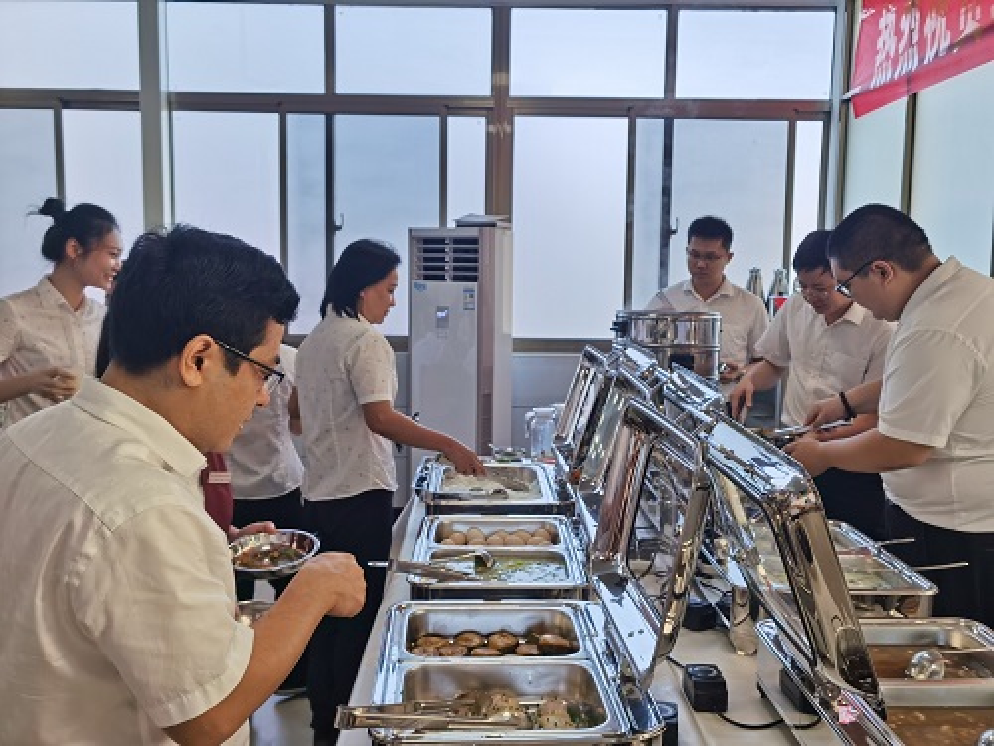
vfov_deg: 39.7
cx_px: 497
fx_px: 1034
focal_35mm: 36
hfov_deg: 51.4
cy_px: 373
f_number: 1.6
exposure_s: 1/472
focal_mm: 5.56
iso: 50
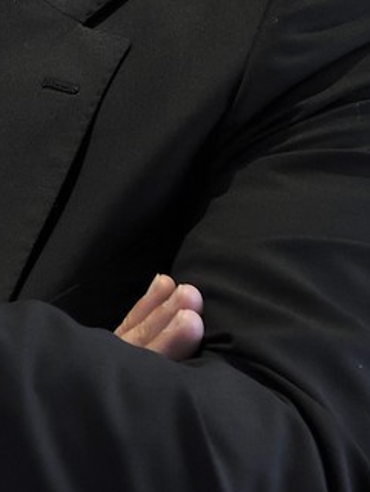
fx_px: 2592
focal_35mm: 182
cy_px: -17
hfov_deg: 7.4
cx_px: -680
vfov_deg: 10.8
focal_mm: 38
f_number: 5
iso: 1600
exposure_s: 1/60
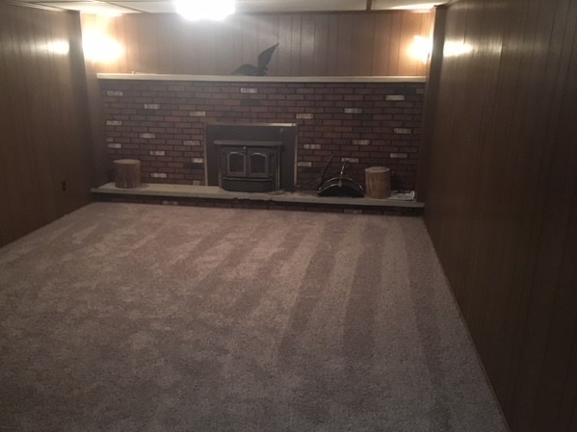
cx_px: 271
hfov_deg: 58.3
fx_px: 517
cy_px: 228
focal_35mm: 31
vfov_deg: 45.4
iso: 400
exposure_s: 1/15
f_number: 2.2
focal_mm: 4.15
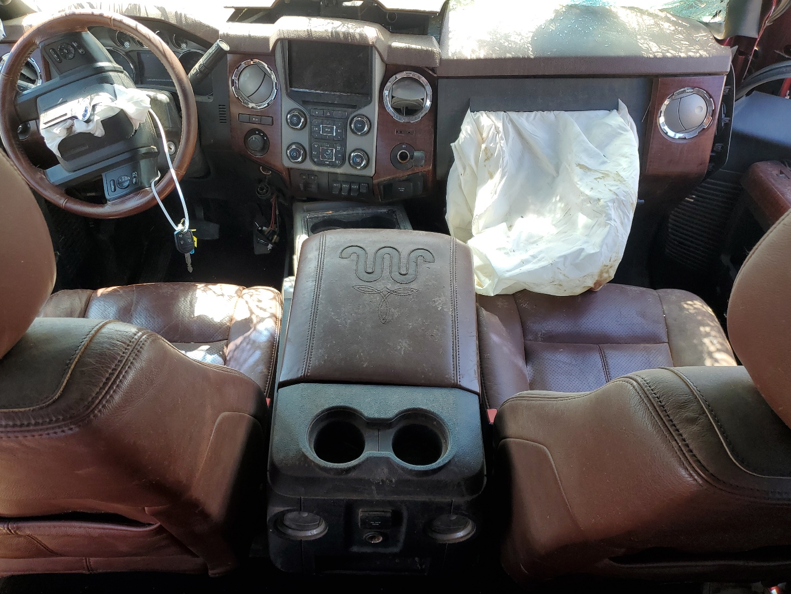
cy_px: 301
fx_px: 617
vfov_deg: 51.4
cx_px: 385
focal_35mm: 27
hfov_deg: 65.3
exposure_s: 1/204
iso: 50
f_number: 1.5
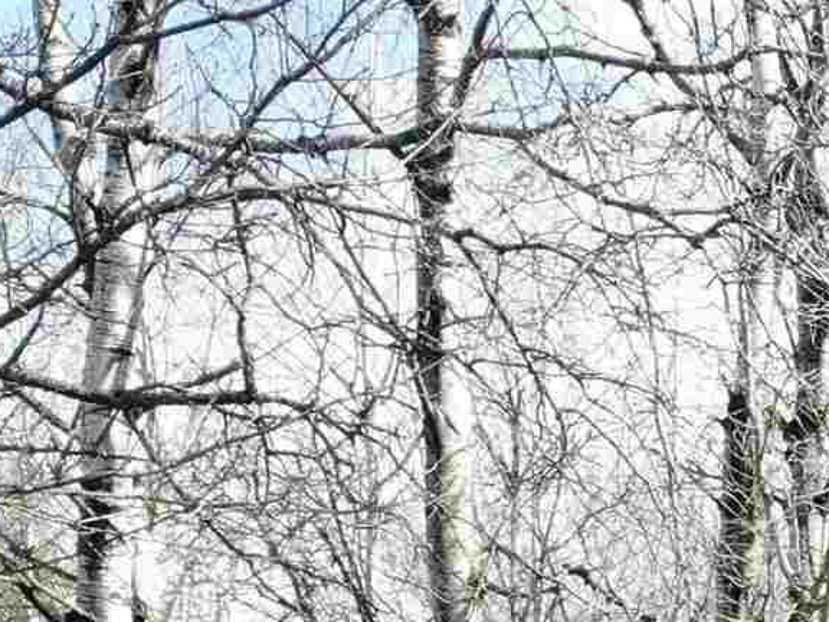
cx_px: 1616
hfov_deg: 13.4
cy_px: 1323
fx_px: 3065
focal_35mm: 128
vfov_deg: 10.5
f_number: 2.8
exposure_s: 1/320
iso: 100
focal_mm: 4.5
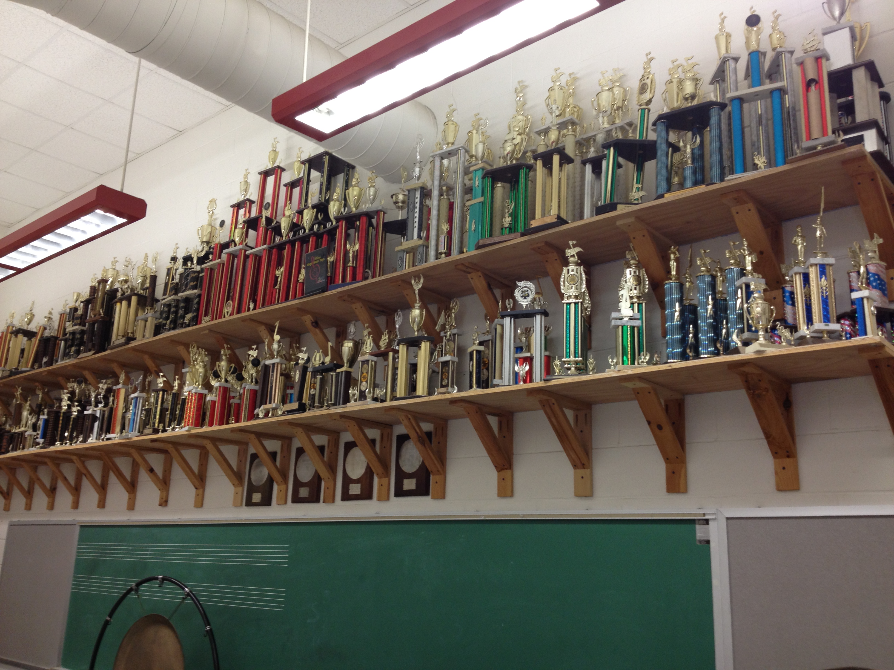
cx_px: 447
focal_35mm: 35
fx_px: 904
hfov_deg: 52.6
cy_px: 335
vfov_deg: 40.7
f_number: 2.4
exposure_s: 1/20
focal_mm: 4.28
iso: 64
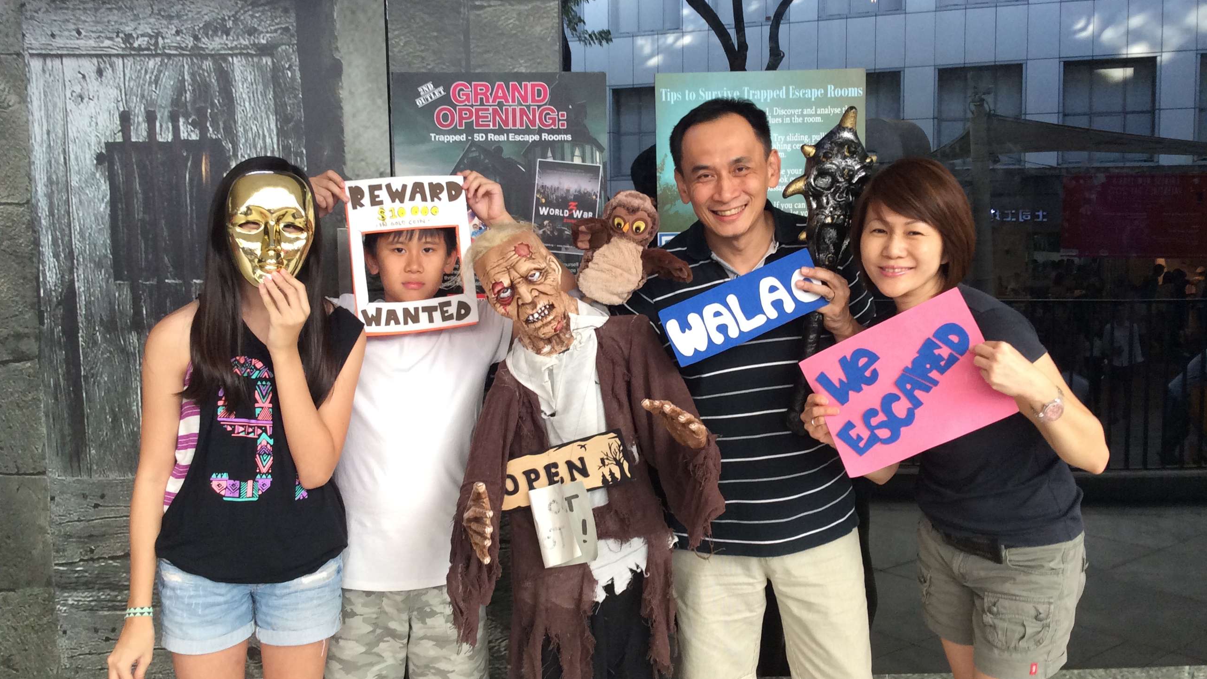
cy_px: 330
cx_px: 603
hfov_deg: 55.3
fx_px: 1152
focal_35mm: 36
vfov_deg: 32.8
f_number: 2.4
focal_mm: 3.3
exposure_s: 1/24
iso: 64
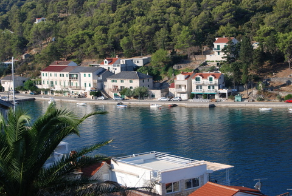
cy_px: 98
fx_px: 671
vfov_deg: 16.7
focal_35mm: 82
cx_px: 146
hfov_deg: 24.5
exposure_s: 1/200
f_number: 7.1
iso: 100
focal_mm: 55
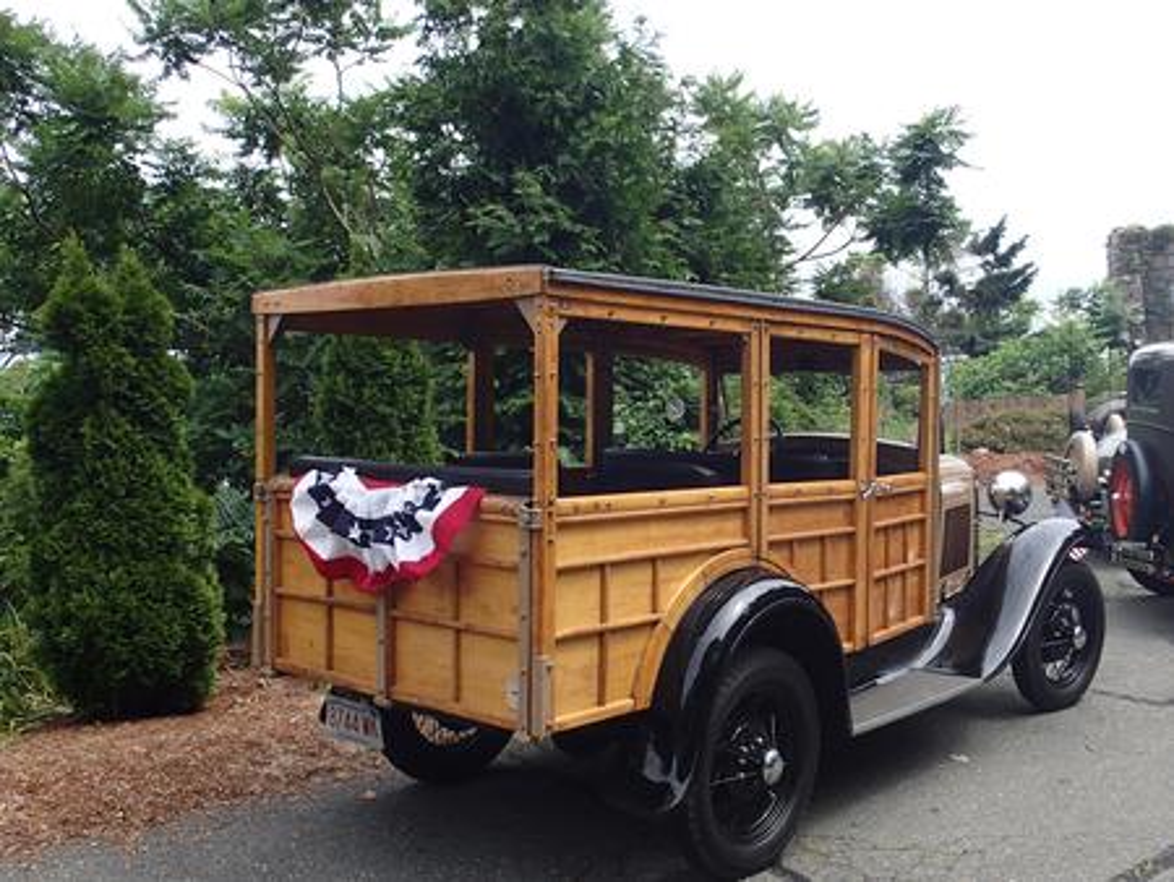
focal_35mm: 32
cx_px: 587
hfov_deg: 56.8
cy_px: 441
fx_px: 1086
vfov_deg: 44.2
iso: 100
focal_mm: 5.9
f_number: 3.2
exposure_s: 1/500
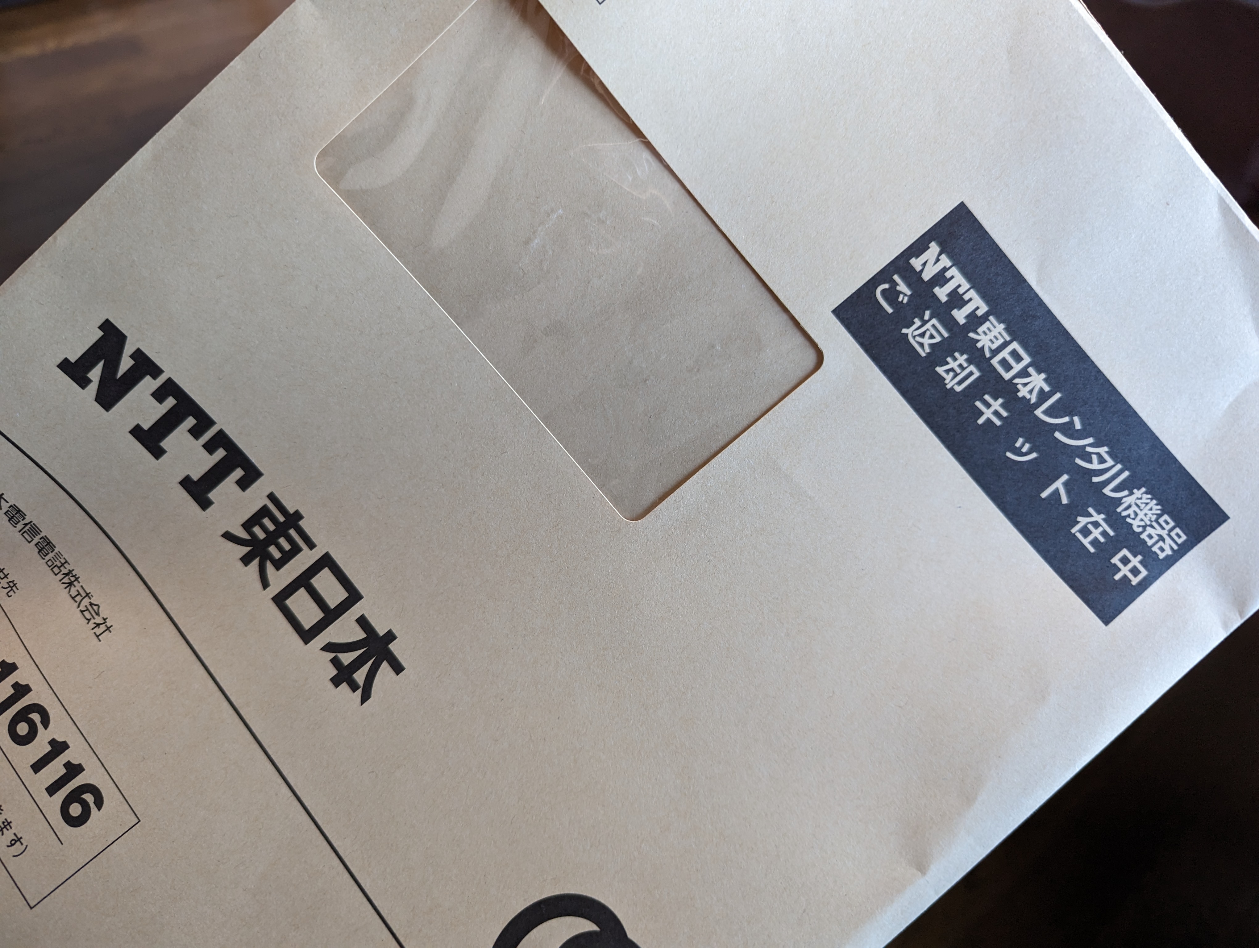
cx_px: 630
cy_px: 474
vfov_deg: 56.9
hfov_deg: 71.5
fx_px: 874
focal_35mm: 24
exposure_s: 1/23.8
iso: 193
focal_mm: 6.81
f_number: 1.85
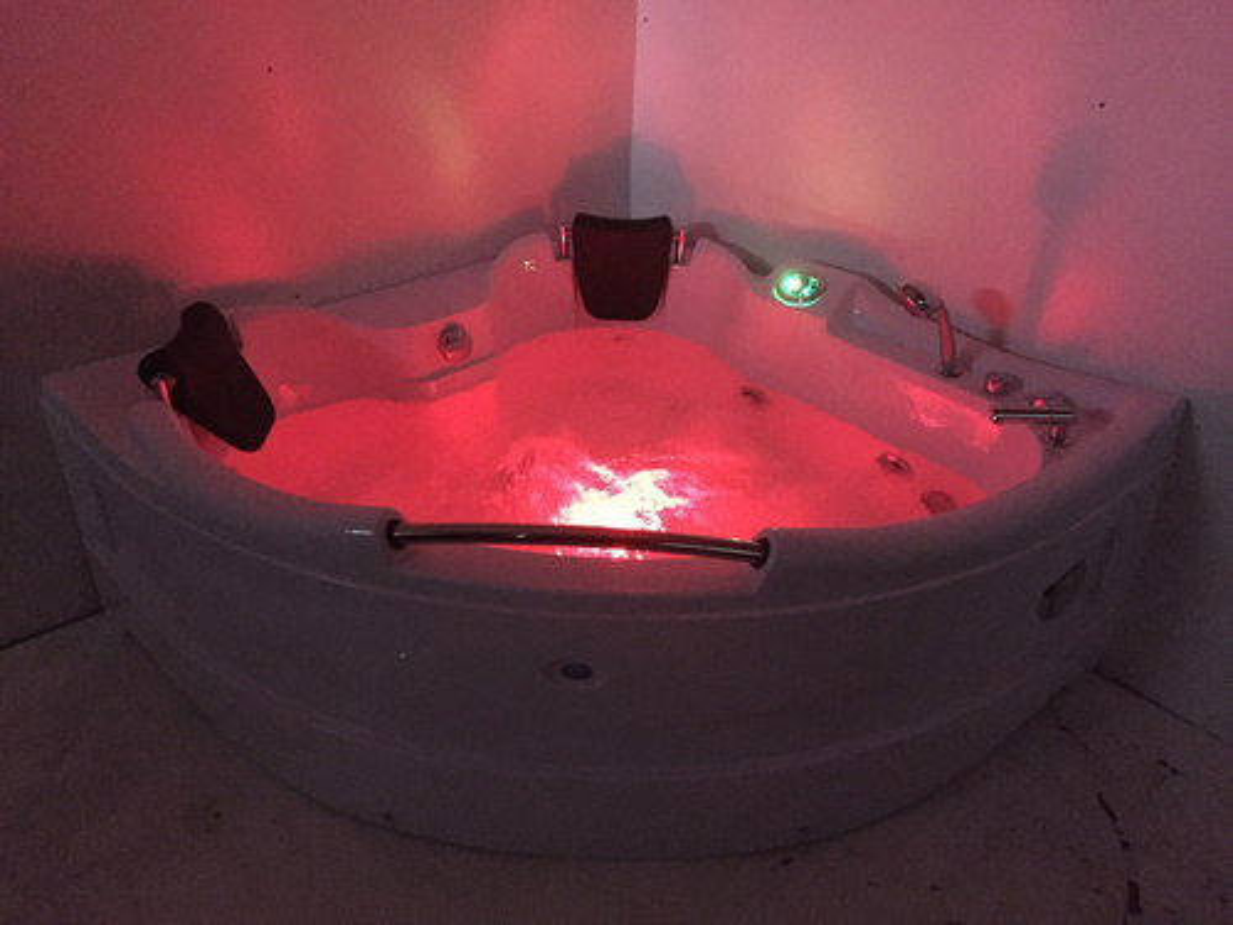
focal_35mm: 29
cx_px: 616
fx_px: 1033
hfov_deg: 61.7
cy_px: 462
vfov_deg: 48.2
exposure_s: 1/17
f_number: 2.2
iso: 1600
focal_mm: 4.15
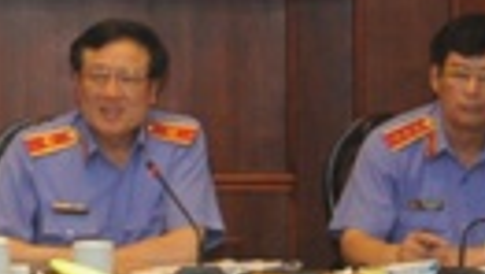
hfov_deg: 8.0
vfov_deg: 4.5
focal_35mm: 269
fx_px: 3463
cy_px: -200
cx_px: -44
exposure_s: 1/60
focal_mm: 22
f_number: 6.3
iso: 640
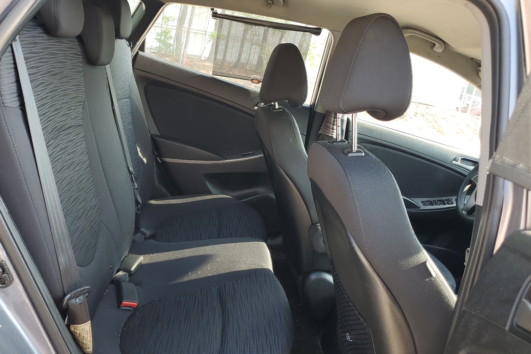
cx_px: 239
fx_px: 457
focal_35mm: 31
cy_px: 190
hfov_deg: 60.2
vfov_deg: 42.3
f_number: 1.5
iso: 50
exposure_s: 1/141
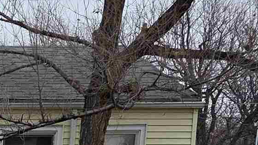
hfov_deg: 13.7
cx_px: -226
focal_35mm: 138
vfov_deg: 7.8
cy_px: 403
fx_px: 944
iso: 80
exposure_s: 1/2423
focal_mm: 5.4
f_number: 1.8
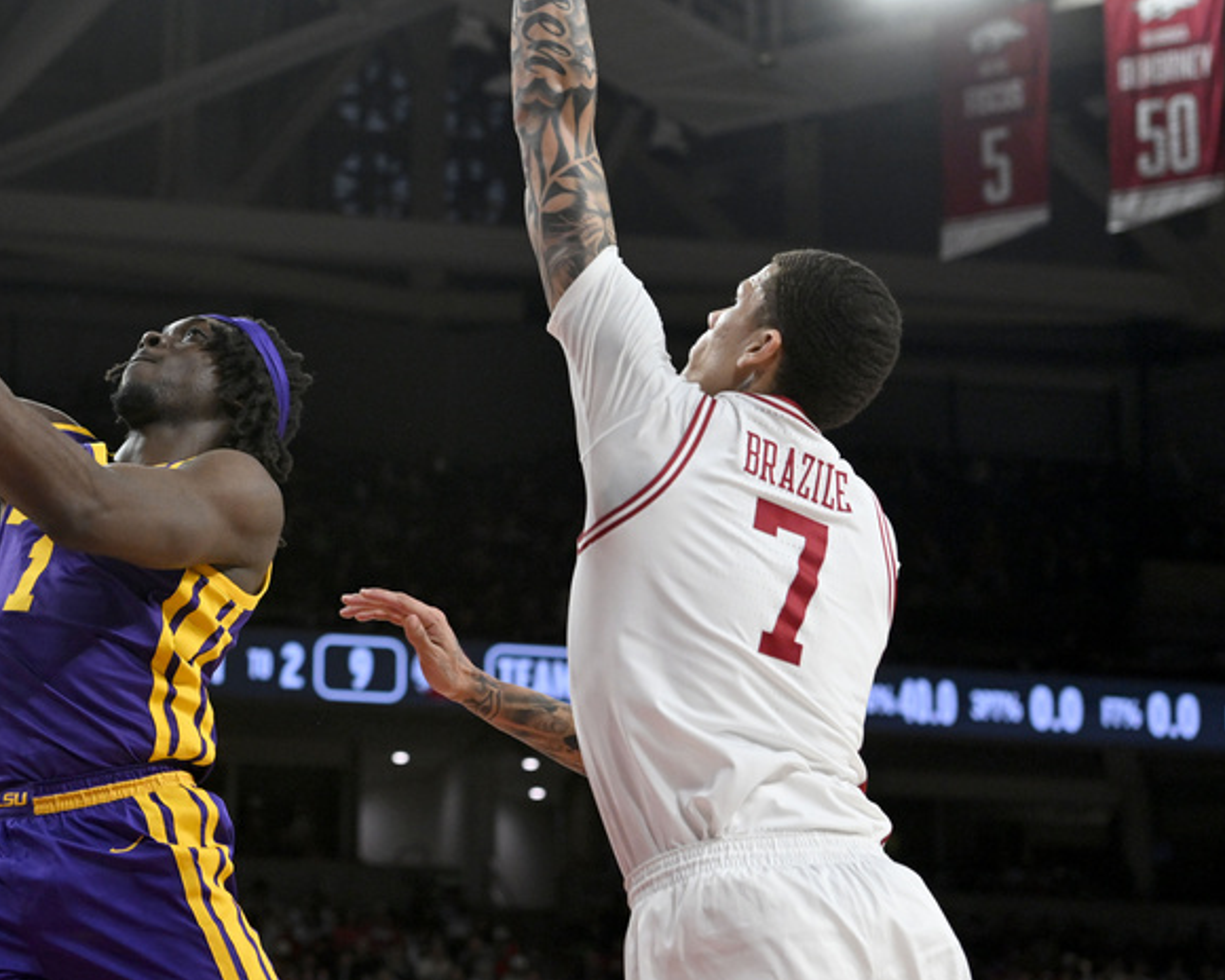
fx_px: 4206
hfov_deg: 16.4
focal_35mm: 116
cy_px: 263
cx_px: 180
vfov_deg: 13.3
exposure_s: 1/1000
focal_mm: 70
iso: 2000
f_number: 4
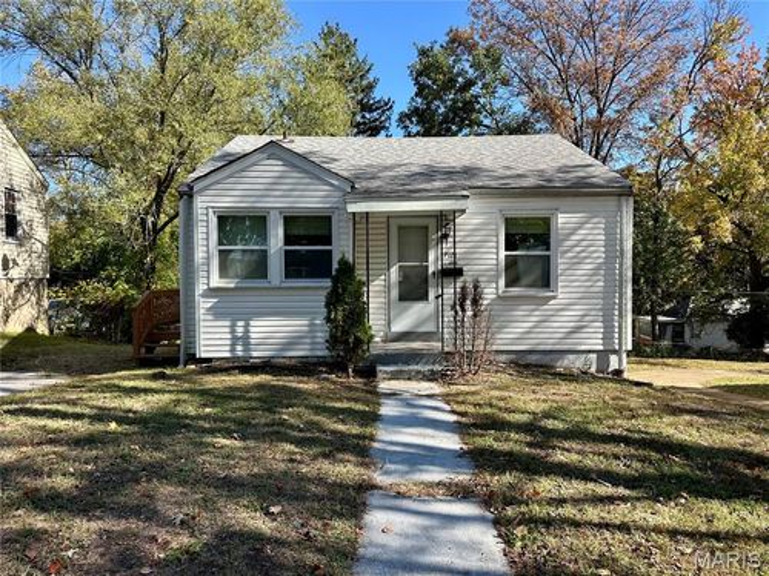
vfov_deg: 56.8
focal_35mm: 24
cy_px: 288
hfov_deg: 71.6
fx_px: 533
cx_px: 384
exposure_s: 1/1374
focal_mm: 6.86
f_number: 1.78
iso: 80
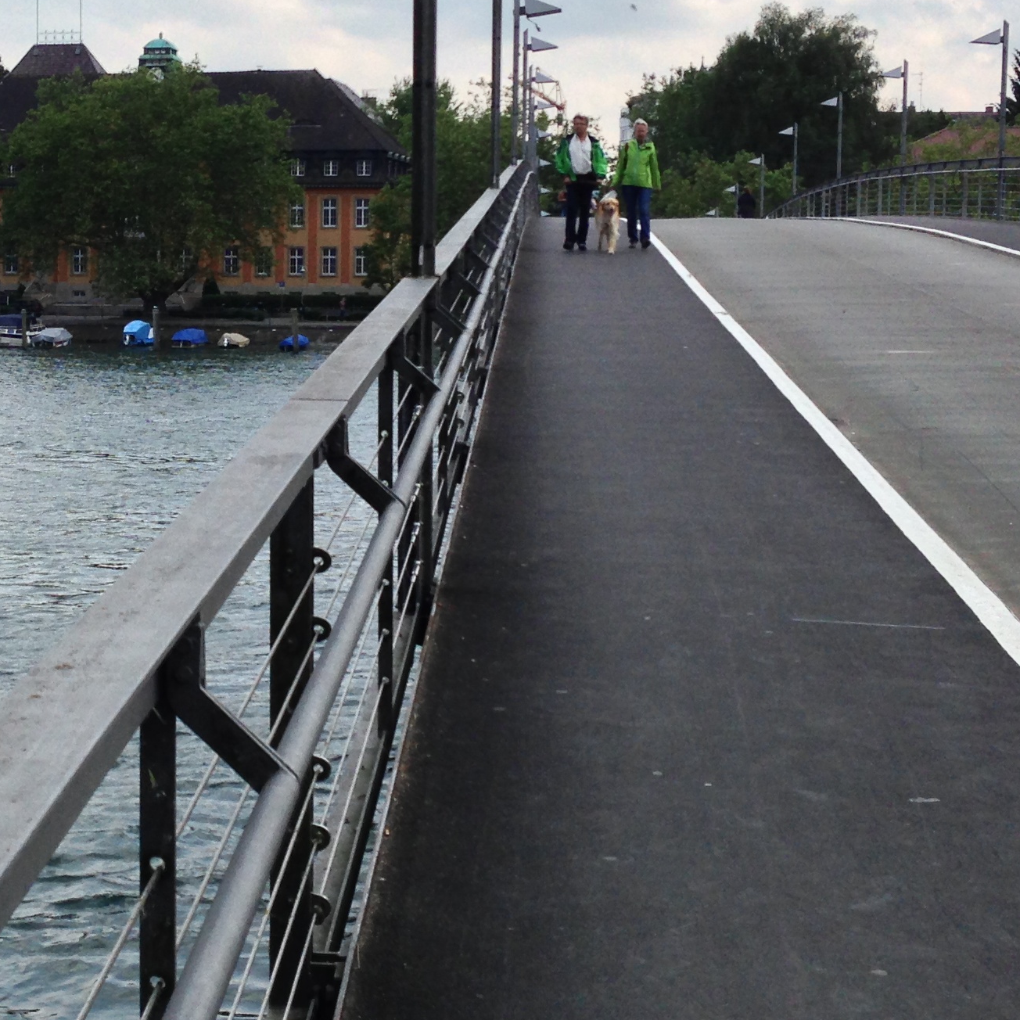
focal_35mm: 73
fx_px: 2434
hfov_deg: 23.4
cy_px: 448
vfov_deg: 23.7
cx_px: 221
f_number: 2.4
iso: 50
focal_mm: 4.13
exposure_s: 1/1595
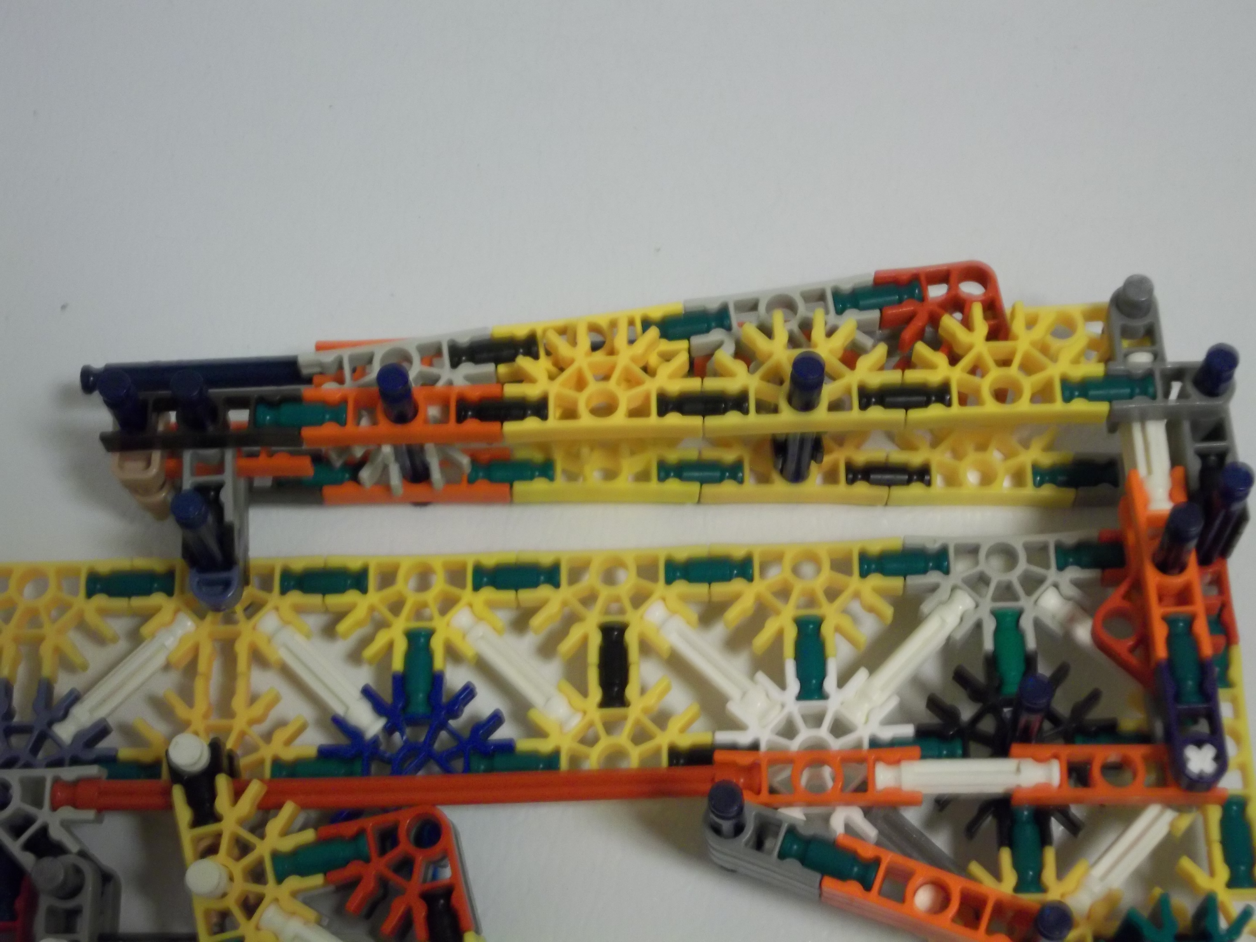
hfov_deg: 30.7
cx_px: 628
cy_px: 471
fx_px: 2286
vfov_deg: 23.3
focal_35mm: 63
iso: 261
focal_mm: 11.2
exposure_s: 1/8
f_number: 5.6
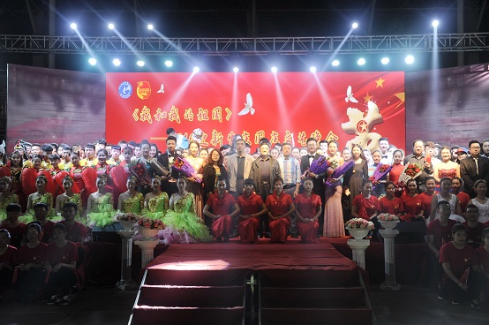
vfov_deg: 33.3
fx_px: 543
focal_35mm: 40
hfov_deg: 48.5
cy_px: 162
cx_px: 244
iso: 320
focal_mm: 40
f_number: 4
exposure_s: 1/60
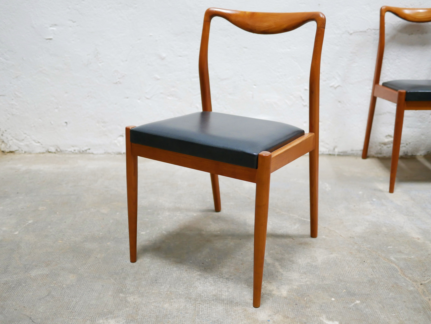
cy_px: 158
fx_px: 523
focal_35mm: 42
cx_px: 218
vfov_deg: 34.4
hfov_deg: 44.8
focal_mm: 20
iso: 640
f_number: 1.7
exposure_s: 1/60
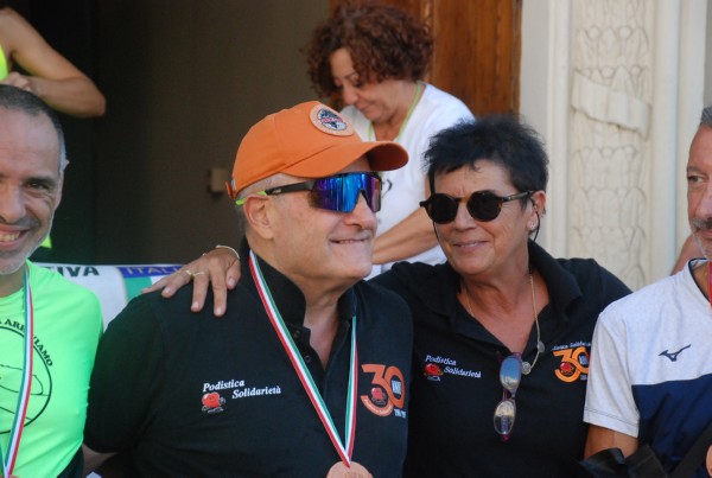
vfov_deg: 10.8
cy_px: 239
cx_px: 356
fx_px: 2527
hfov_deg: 16.0
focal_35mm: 128
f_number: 5.6
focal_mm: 85
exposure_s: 1/400
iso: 1000
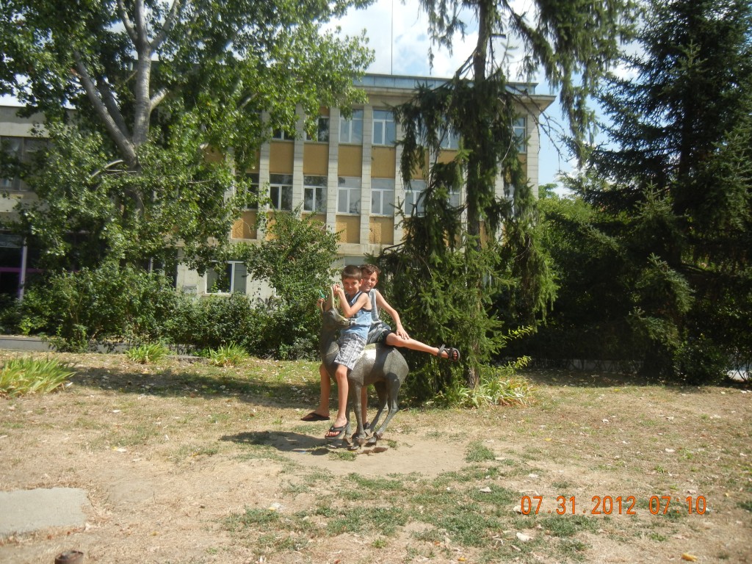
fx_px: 652
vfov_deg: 46.8
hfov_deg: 60.0
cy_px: 282
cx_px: 376
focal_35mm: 30
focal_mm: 5.4
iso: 160
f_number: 7
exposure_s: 1/281
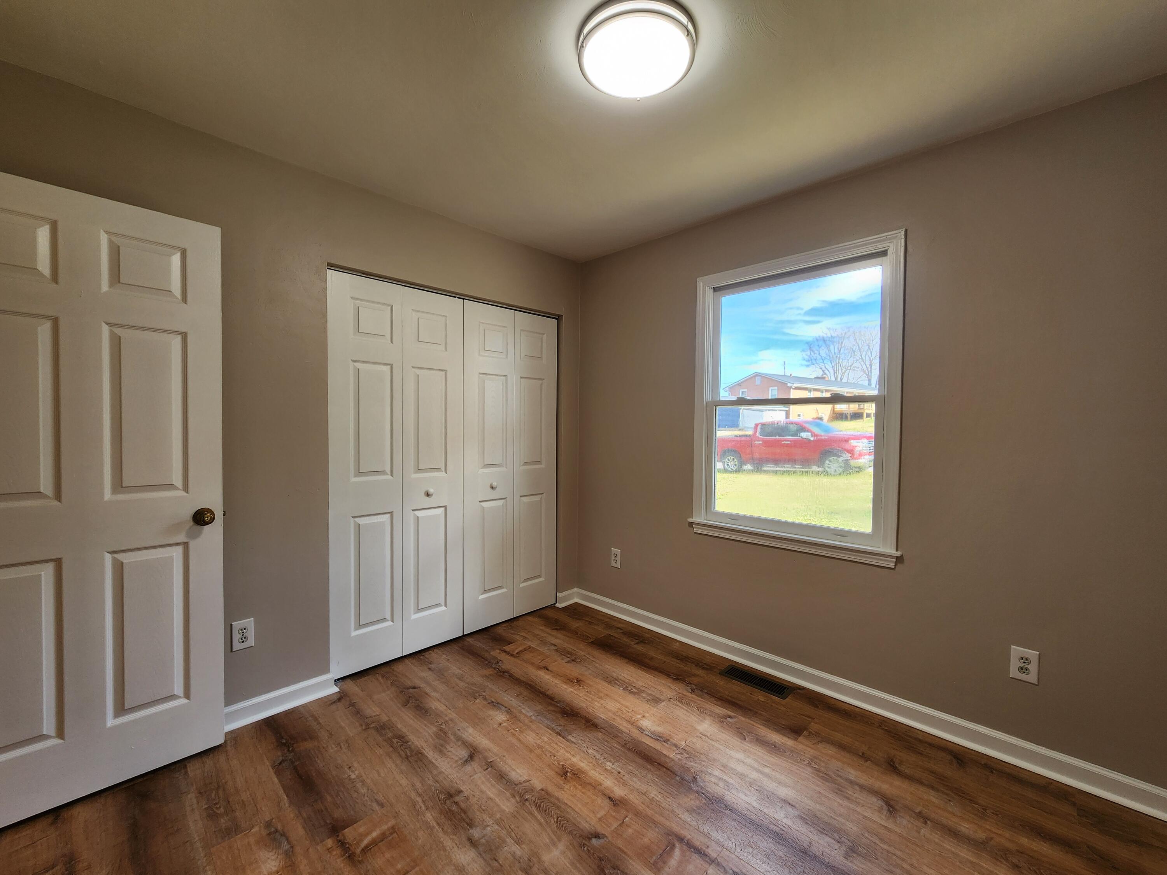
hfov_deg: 106.2
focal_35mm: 13
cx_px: 584
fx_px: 438
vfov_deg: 89.9
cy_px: 438
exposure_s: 1/60
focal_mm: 2.2
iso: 64
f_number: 2.2
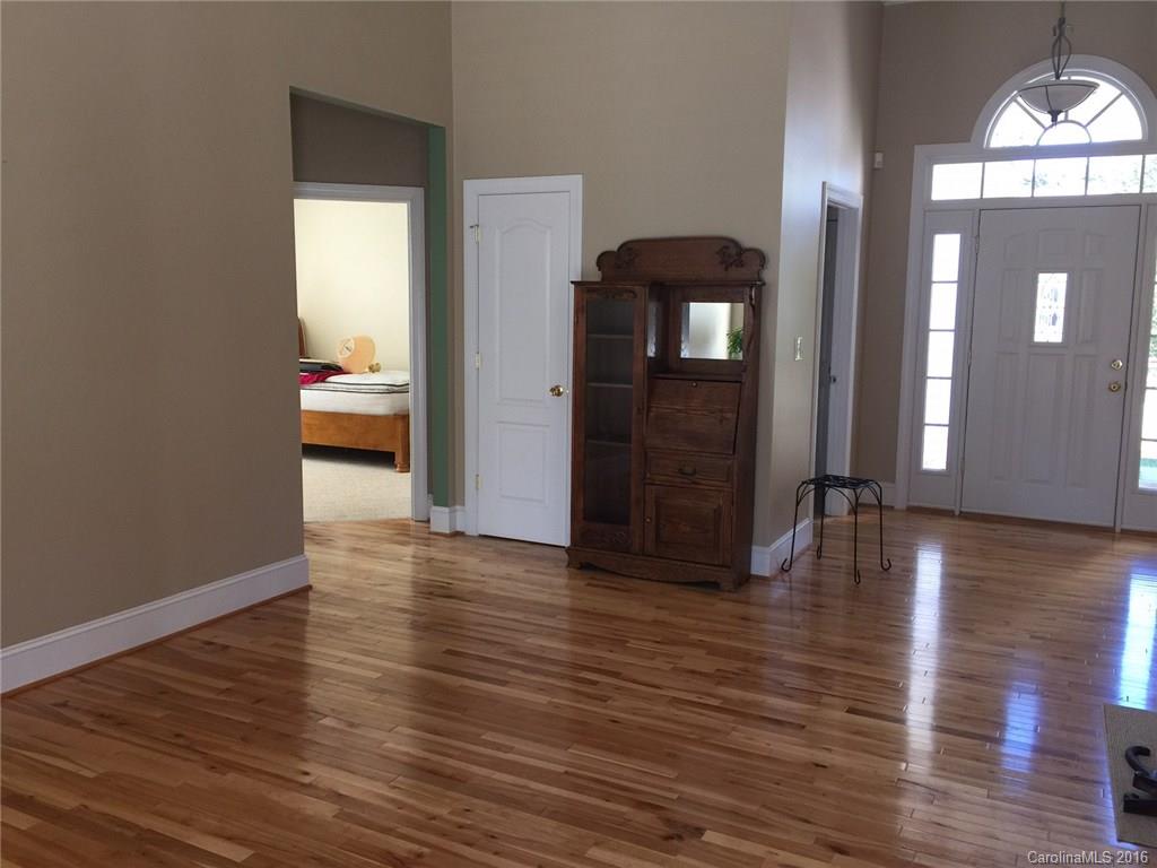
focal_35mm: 29
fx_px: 969
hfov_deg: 61.7
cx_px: 578
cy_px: 434
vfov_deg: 48.2
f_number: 2.2
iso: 32
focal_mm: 4.15
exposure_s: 1/30
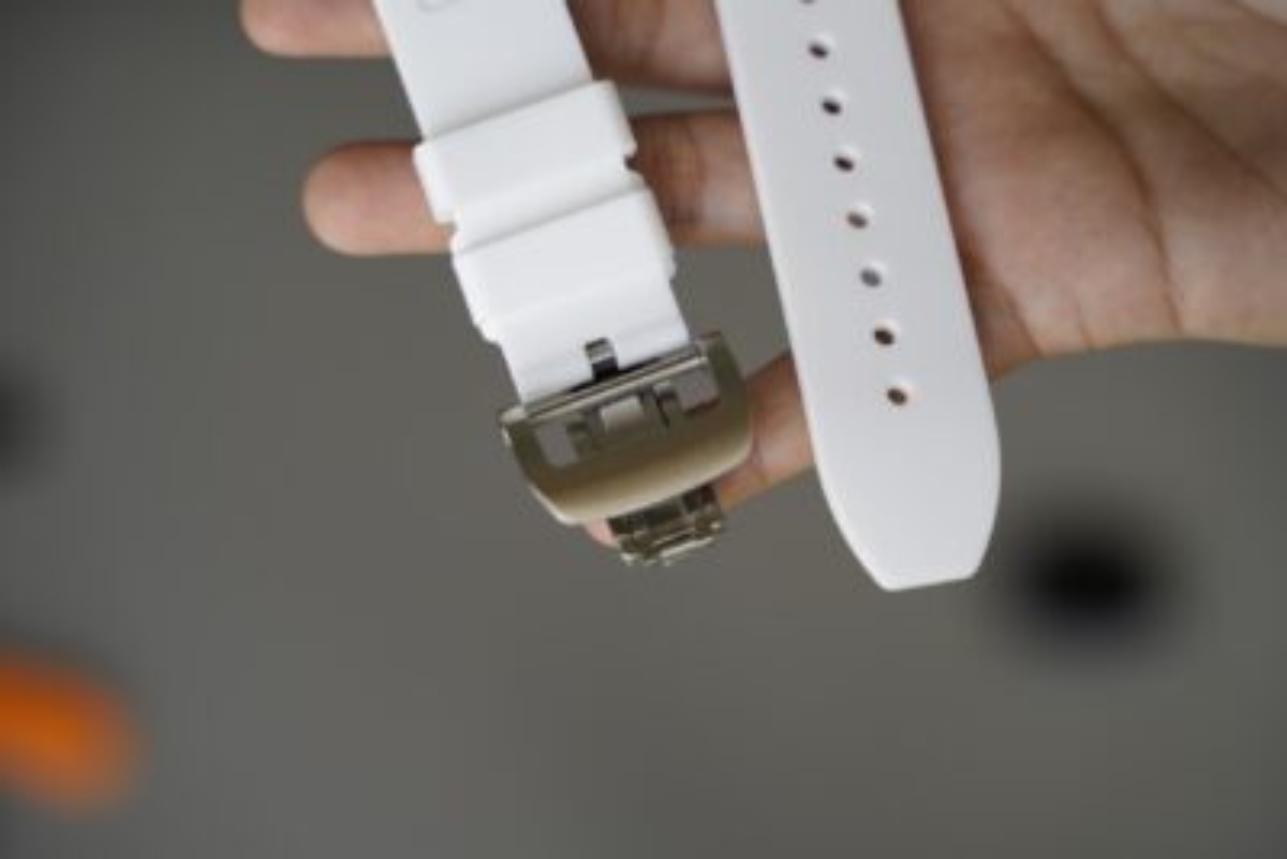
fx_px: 2682
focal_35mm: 75
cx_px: 644
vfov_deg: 18.2
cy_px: 430
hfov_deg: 27.0
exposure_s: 1/80
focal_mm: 75
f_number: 4
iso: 100
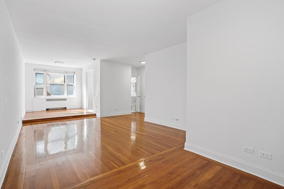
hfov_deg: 93.3
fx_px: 134
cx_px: 142
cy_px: 94
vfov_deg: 70.4
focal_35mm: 17
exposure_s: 1/3
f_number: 8
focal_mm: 17
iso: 125
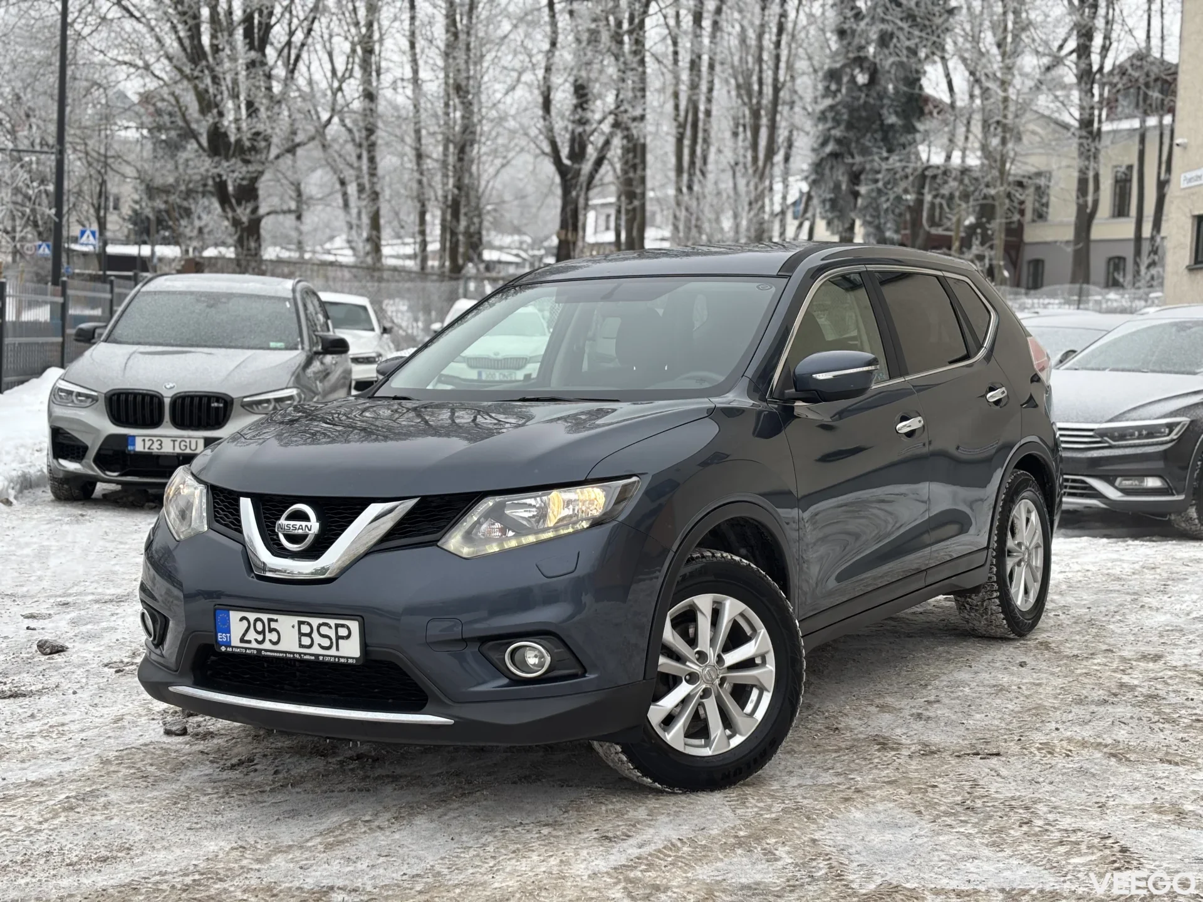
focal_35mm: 52
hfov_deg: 36.8
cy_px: 451
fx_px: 1807
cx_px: 602
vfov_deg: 28.0
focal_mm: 5.96
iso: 32
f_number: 1.6
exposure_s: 1/213
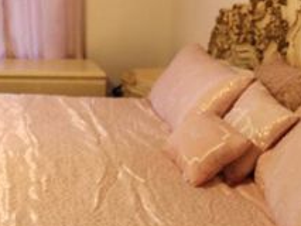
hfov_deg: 24.4
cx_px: -6
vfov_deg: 18.7
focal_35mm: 76
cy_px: -14
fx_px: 661
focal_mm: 6.4
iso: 320
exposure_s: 1/40
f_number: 1.8
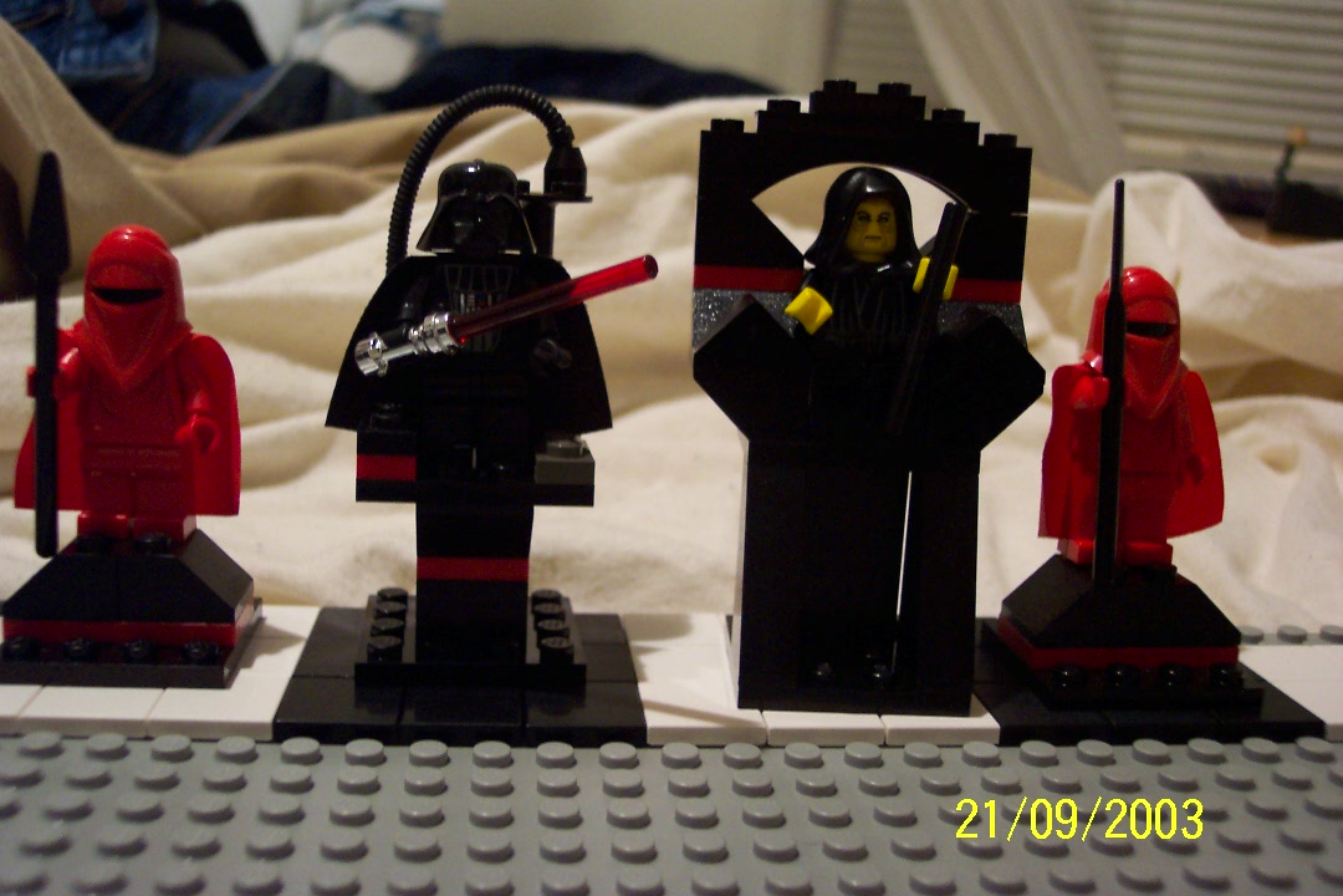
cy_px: 448
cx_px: 672
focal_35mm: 38
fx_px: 1418
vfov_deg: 35.1
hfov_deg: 50.7
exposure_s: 1/8
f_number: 2.8
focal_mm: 8
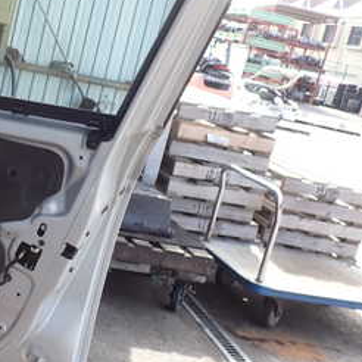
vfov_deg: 31.4
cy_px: 121
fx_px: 639
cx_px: -10
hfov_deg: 29.3
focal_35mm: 54
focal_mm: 4.5
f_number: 2.8
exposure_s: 1/160
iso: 100
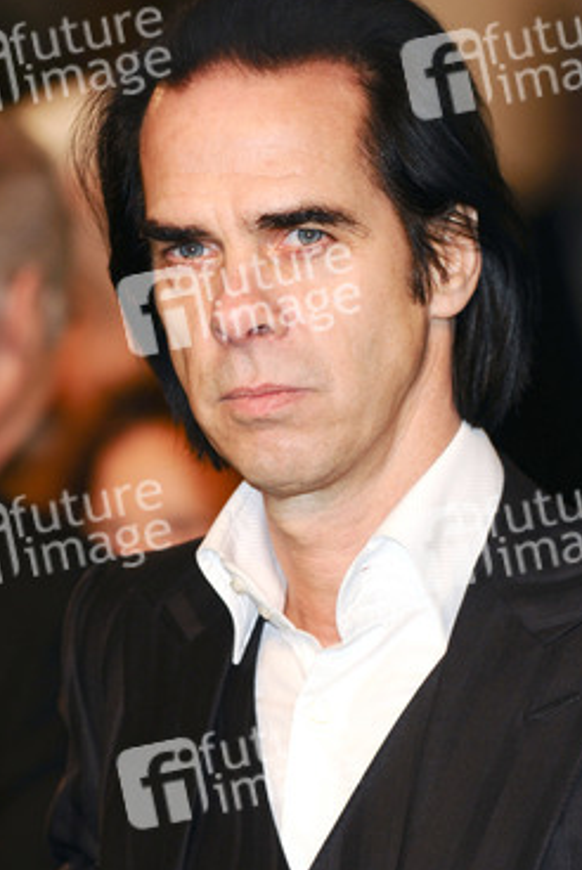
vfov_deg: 6.3
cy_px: 418
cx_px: 309
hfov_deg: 4.2
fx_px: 7890
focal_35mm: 326
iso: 320
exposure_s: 1/200
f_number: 4.5
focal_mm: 200
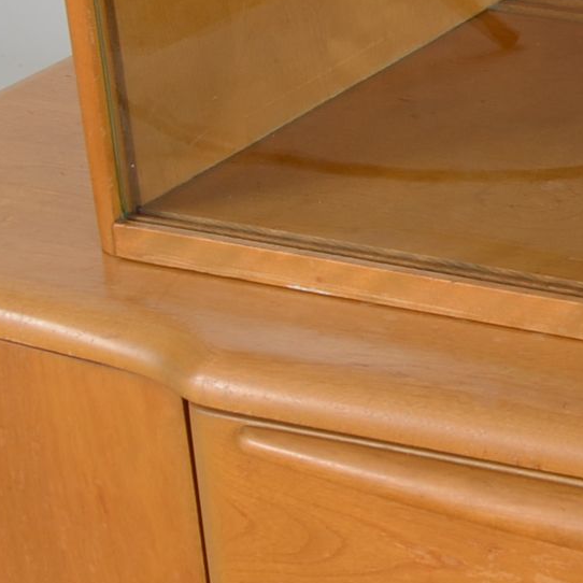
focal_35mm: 185
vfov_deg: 9.4
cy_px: 23
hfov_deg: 8.9
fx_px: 3525
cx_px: 1212
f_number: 7.1
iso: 125
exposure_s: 1/80
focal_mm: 32
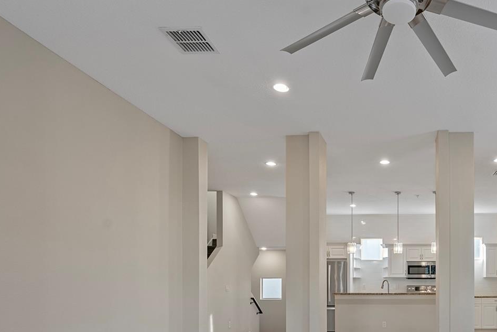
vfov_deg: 45.0
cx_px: 391
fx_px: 373
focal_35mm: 27
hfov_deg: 62.2
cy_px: 276
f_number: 8
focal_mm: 16
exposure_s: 1/1.25
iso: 250
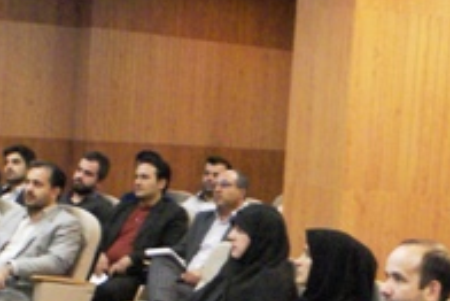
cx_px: 319
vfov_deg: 12.5
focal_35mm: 106
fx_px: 1326
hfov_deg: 19.2
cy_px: 388
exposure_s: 1/40
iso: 1600
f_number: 3.5
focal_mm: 18
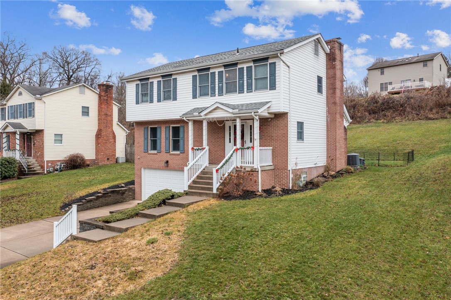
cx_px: 226
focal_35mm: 28
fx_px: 351
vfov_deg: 46.4
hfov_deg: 65.5
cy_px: 150
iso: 100
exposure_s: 1/200
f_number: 5
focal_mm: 10.26
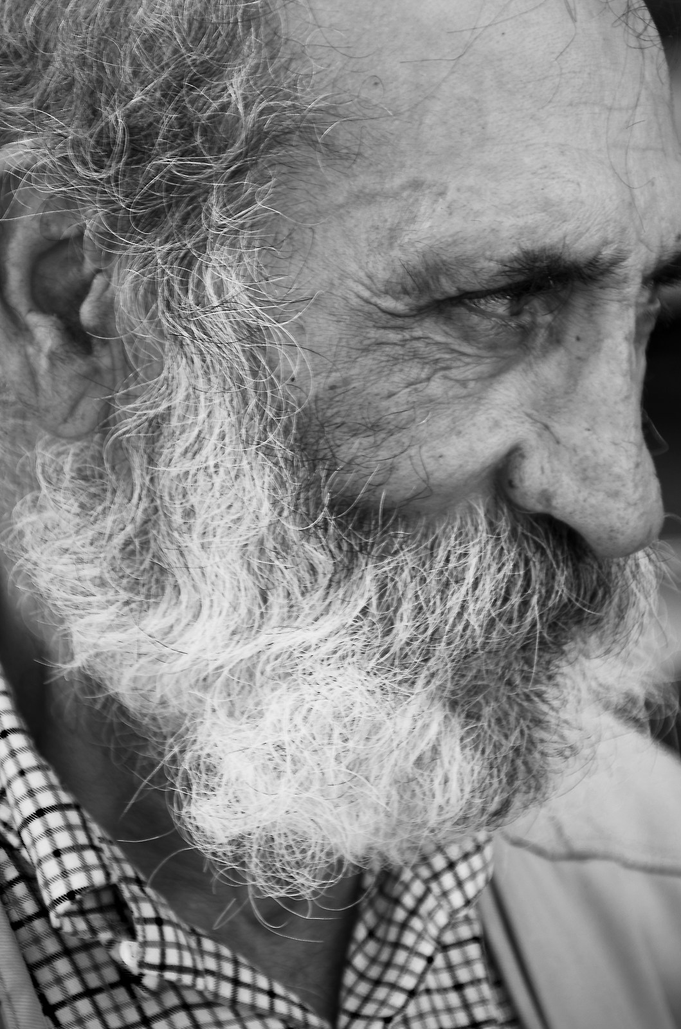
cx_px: 382
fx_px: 3080
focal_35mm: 108
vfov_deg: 18.9
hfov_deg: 12.6
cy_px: 331
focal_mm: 48
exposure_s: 1/100
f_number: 5
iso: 100
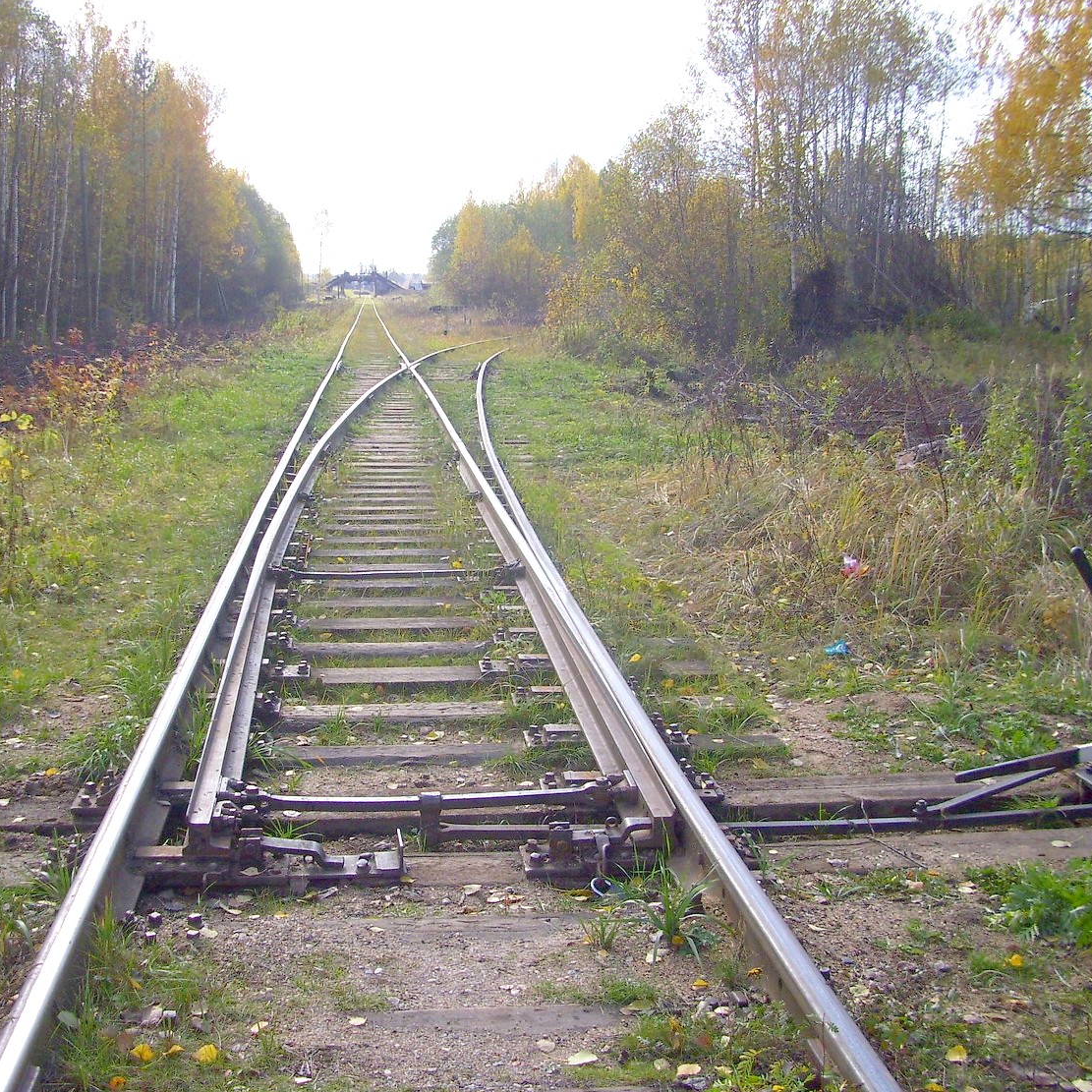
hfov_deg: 40.9
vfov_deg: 40.9
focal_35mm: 41
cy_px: 558
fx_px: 1463
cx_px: 586
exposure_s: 1/640
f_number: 2.9
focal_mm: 5.7
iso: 80
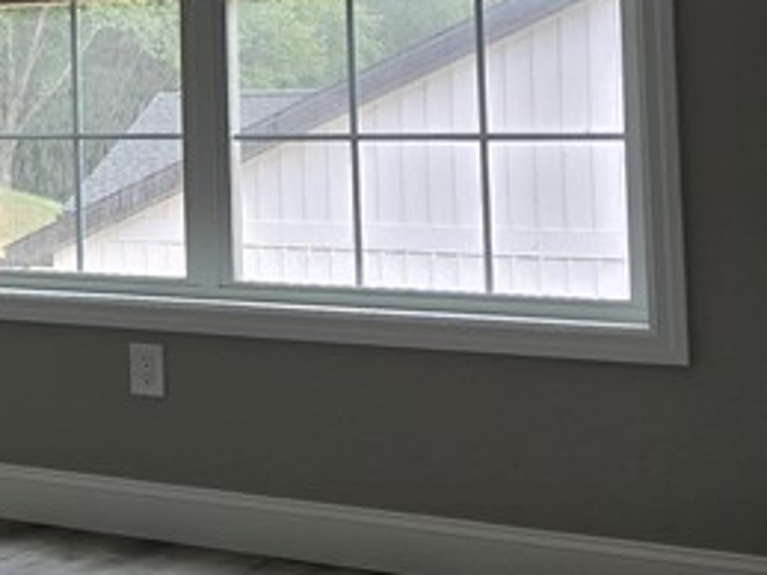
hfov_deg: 16.7
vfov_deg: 16.0
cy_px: 53
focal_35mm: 91
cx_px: -729
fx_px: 2015
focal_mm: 6.3
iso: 50
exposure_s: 1/180
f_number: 1.7
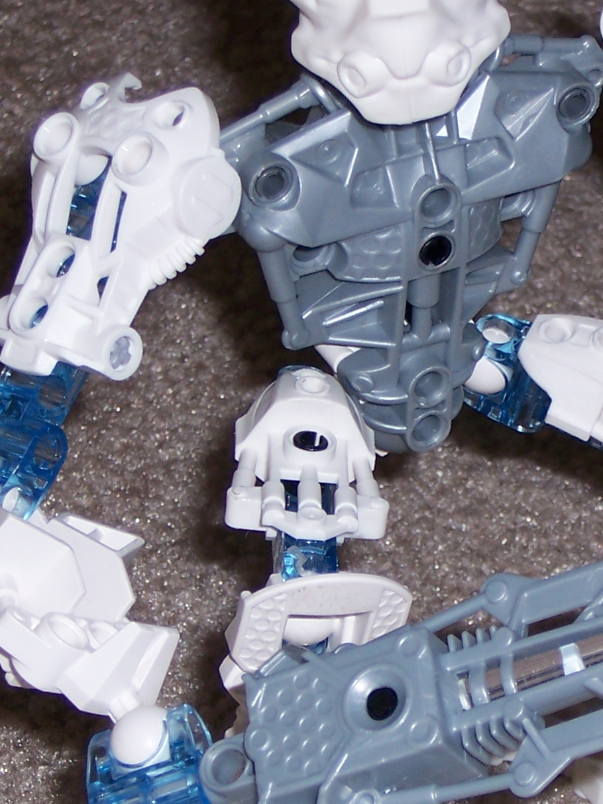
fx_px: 4389
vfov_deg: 10.5
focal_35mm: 189
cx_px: 407
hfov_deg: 7.9
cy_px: 461
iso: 80
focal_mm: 14.8
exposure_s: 1/90
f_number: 4.8
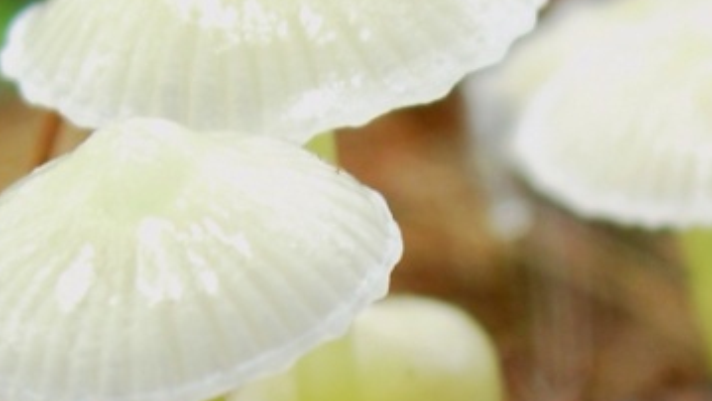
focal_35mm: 118
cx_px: 319
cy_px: 463
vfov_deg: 10.1
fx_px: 2228
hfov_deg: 18.2
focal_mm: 6.3
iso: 50
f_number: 2.8
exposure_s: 1/4.8
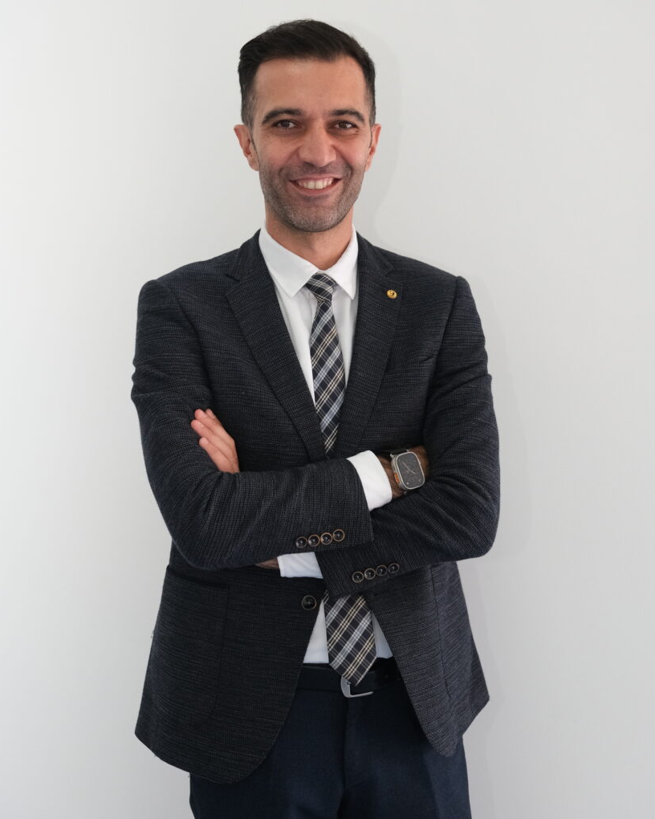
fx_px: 1115
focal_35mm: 46
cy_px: 405
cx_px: 330
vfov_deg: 40.3
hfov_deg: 32.7
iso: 2500
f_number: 4
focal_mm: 26.6
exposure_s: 1/250
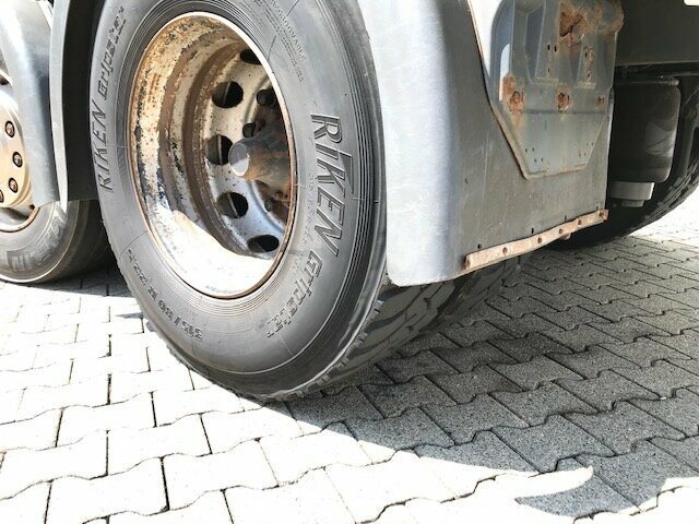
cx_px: 350
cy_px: 262
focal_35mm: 28
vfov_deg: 49.7
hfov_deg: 63.4
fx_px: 565
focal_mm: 3.99
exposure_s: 1/422
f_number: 1.8
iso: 20
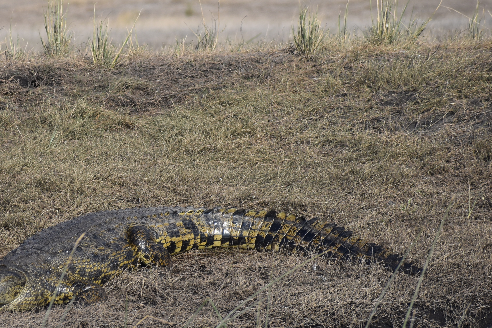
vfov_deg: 2.2
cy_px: 189
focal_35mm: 627
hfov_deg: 3.3
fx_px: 8569
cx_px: 82
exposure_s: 1/1000
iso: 200
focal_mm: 210
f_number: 5.6
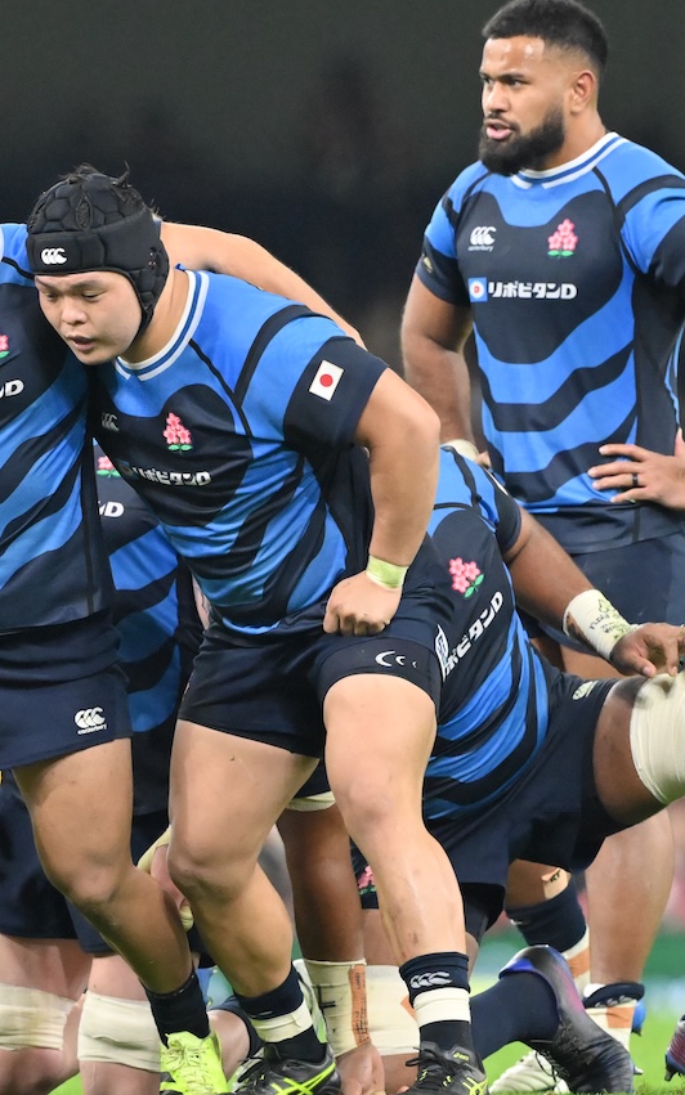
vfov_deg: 2.3
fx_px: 27475
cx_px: 283
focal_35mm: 920
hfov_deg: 1.4
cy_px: 548
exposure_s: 1/1600
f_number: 4.5
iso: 6400
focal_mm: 400
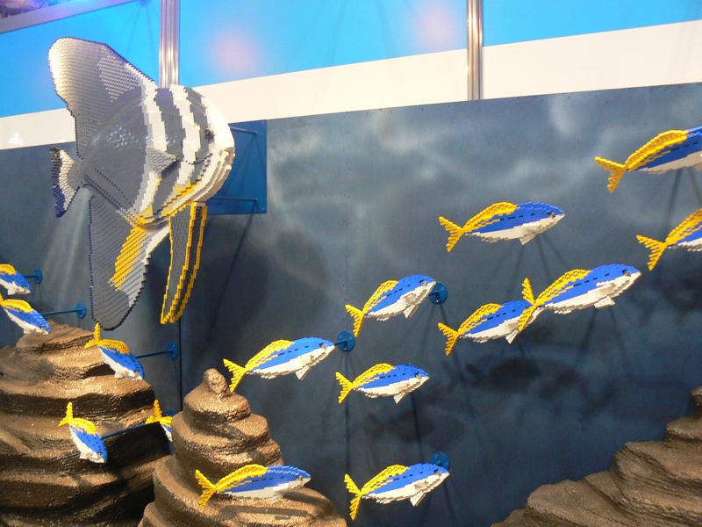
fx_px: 730
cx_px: 351
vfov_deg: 39.7
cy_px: 264
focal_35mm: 36
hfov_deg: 51.4
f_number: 2.8
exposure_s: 1/25
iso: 200
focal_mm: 6
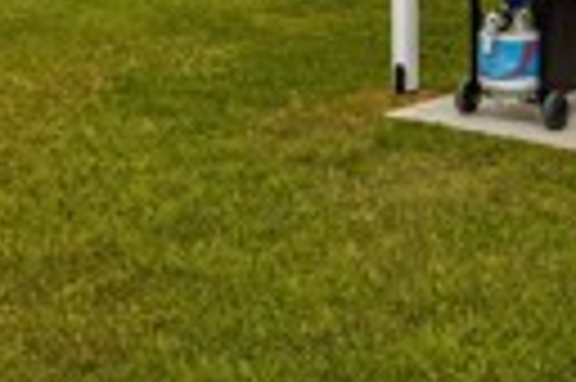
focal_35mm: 70
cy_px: -151
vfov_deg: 17.8
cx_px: 279
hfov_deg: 28.9
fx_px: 1119
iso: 125
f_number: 5.6
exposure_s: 1/320
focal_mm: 14
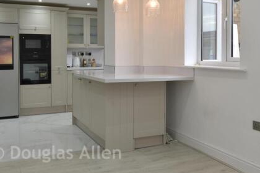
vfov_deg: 34.0
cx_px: 124
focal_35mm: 39
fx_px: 282
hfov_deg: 49.5
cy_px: 60
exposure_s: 1/10
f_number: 8
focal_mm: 17
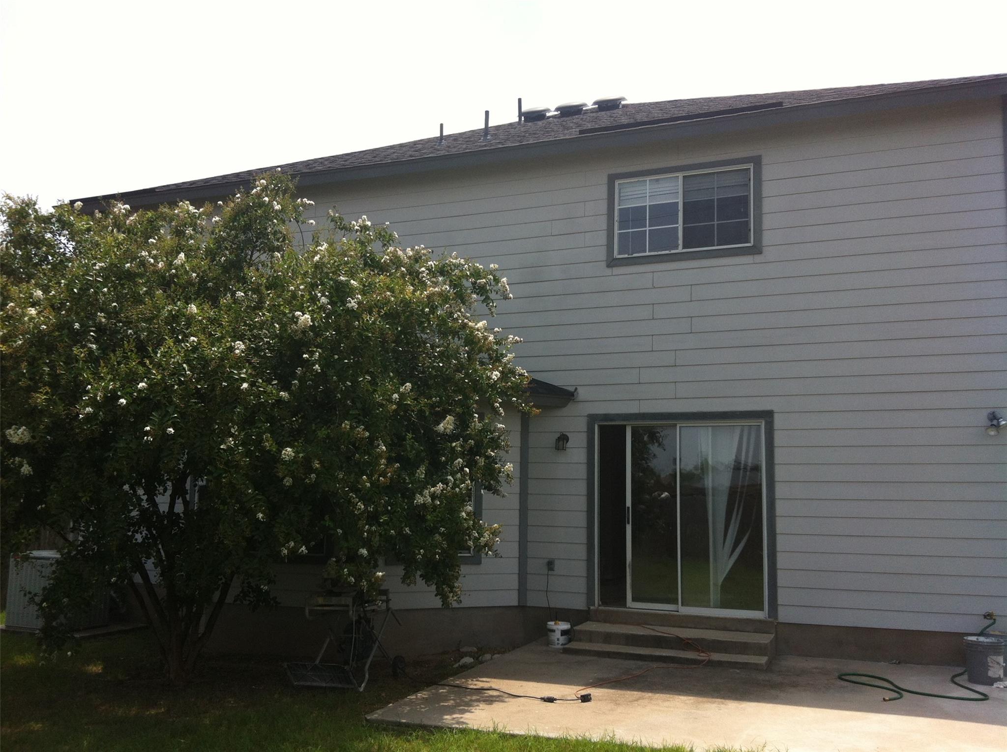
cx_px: 504
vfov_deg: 40.6
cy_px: 376
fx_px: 1017
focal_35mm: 35
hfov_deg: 52.7
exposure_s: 1/973
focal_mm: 3.85
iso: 80
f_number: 2.8
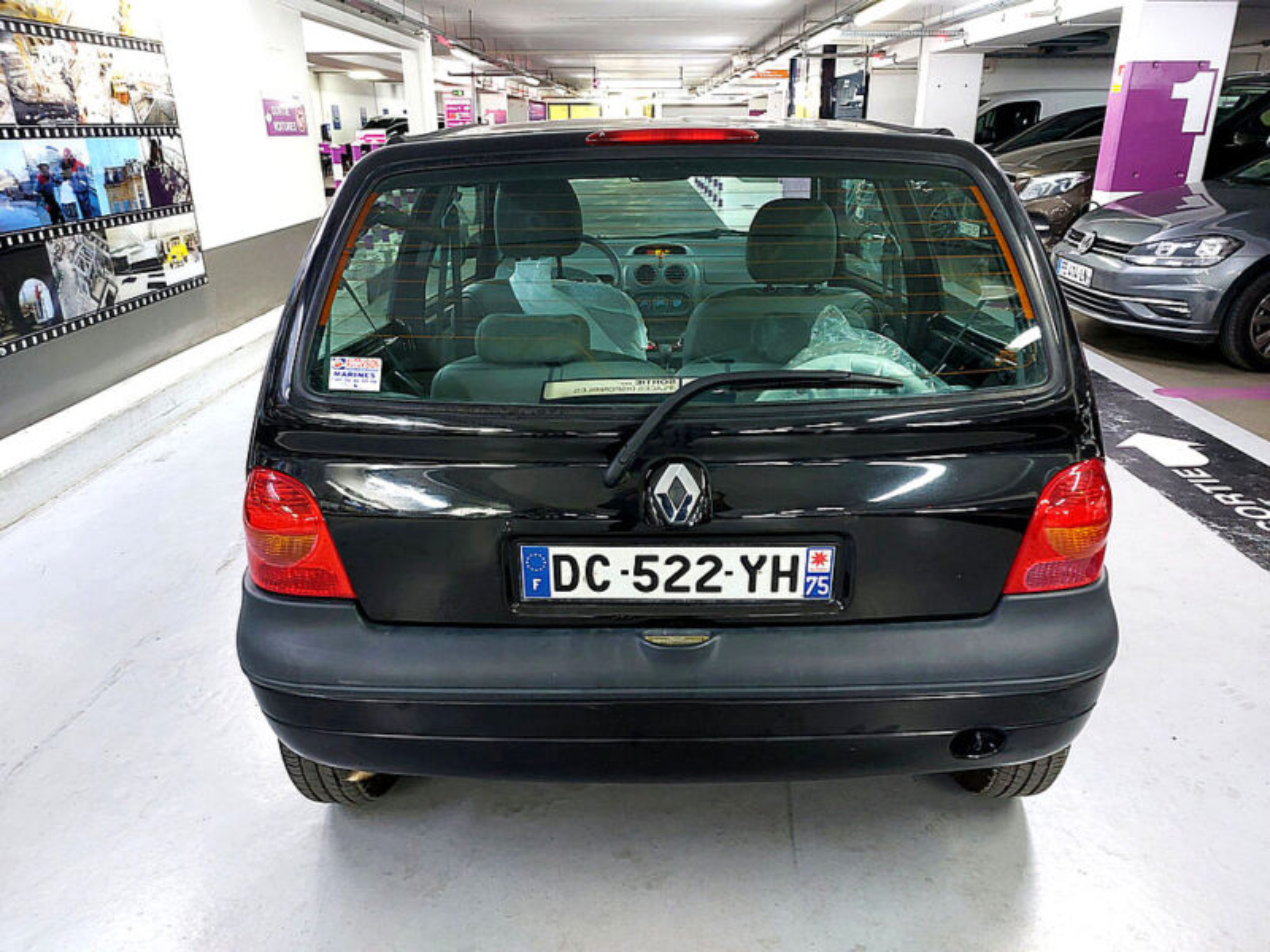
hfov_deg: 69.4
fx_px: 917
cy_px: 476
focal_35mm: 25
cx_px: 635
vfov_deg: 54.9
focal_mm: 5.23
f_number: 1.8
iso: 320
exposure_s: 1/33
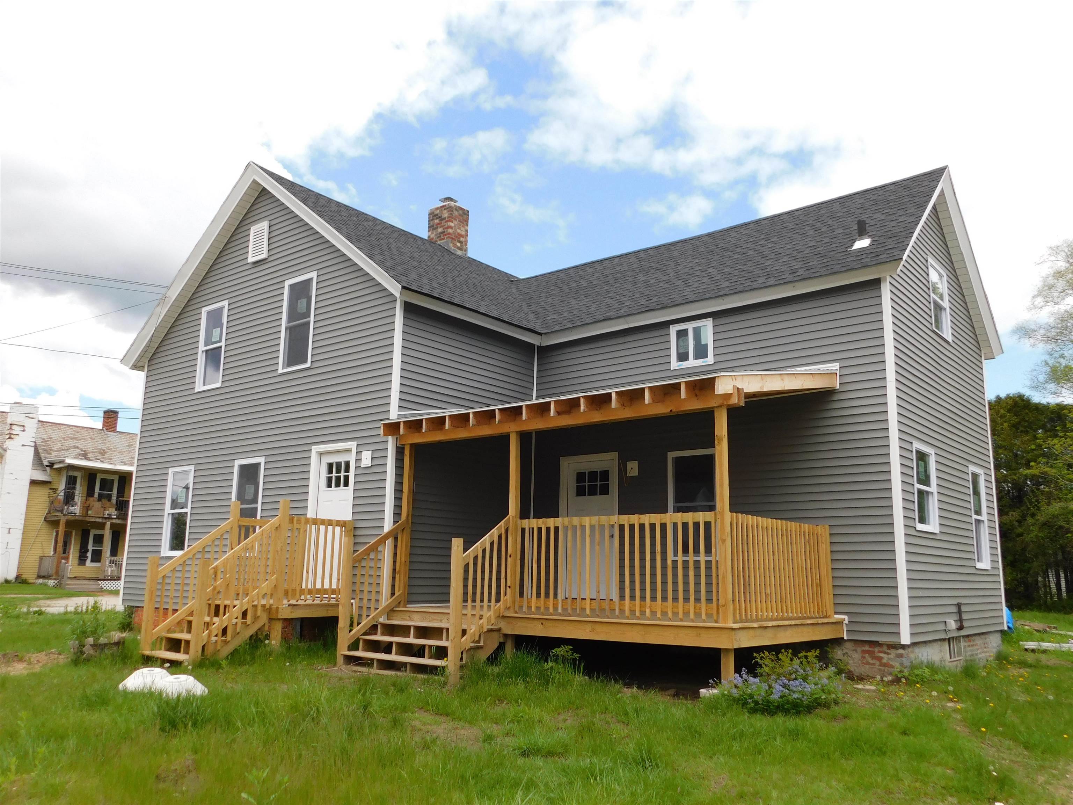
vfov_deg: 49.7
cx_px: 536
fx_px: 868
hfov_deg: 63.4
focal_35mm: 28
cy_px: 402
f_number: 3.2
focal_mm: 4.9
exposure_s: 1/1000
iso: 125
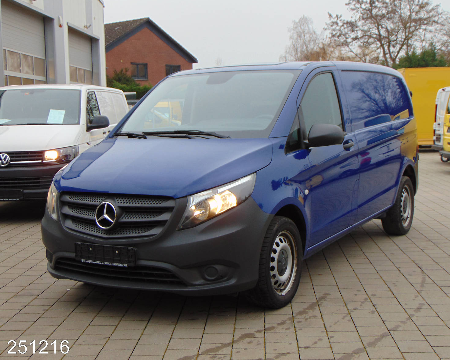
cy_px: 179
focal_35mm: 53
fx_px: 706
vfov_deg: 28.6
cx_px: 240
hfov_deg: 35.3
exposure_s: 1/40
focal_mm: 9
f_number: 3.5
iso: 80
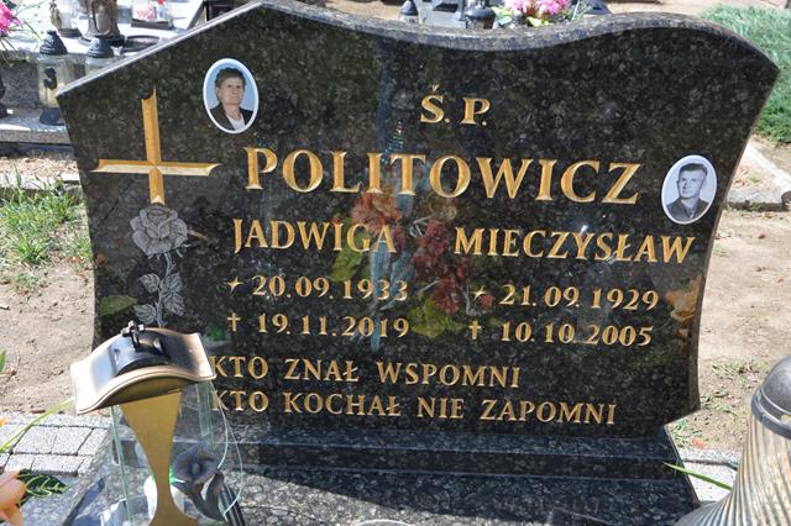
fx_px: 856
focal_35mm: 39
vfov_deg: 34.2
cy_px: 263
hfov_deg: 49.6
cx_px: 396
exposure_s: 1/125
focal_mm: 26
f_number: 5.6
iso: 110
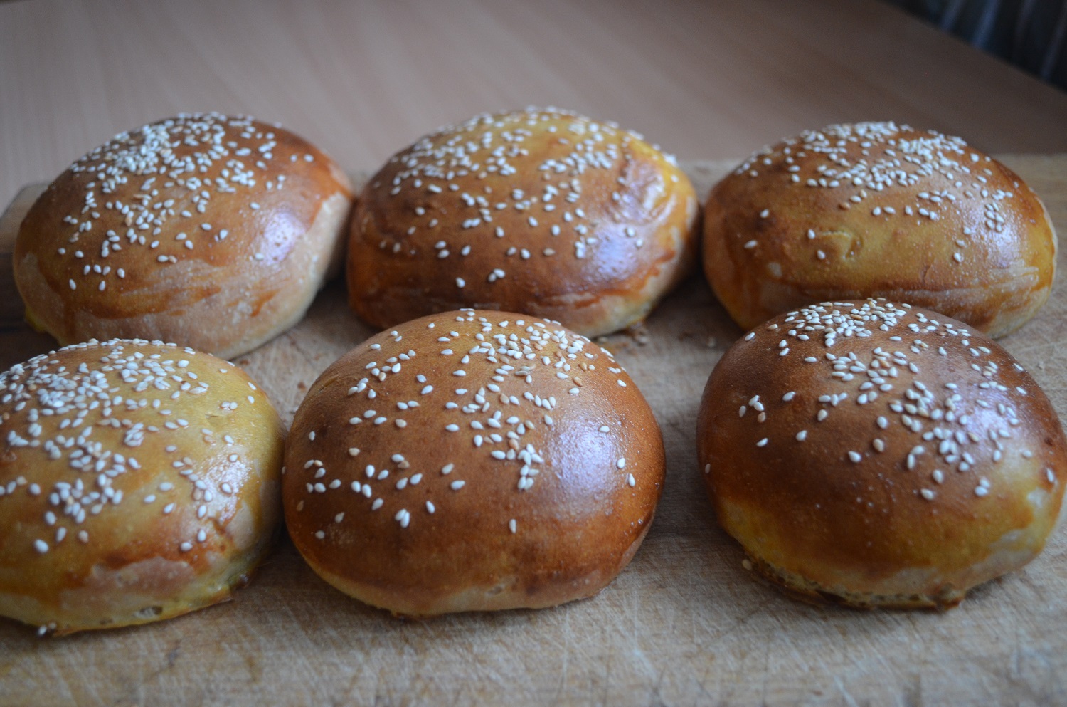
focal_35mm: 39
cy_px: 354
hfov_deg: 49.6
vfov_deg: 34.1
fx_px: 1153
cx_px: 534
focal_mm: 26
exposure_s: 1/6
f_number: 4.2
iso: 1000
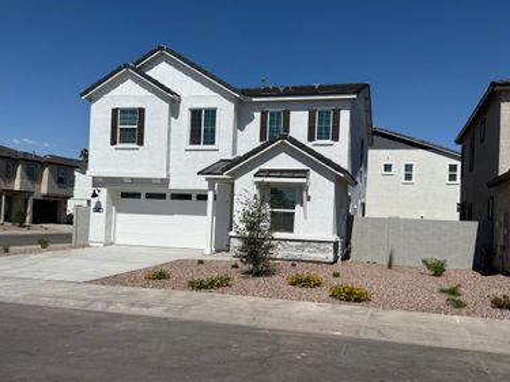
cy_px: 207
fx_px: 471
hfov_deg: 56.8
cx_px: 262
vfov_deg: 44.1
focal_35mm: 32
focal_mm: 6.76
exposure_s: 1/11905
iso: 80
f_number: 1.78
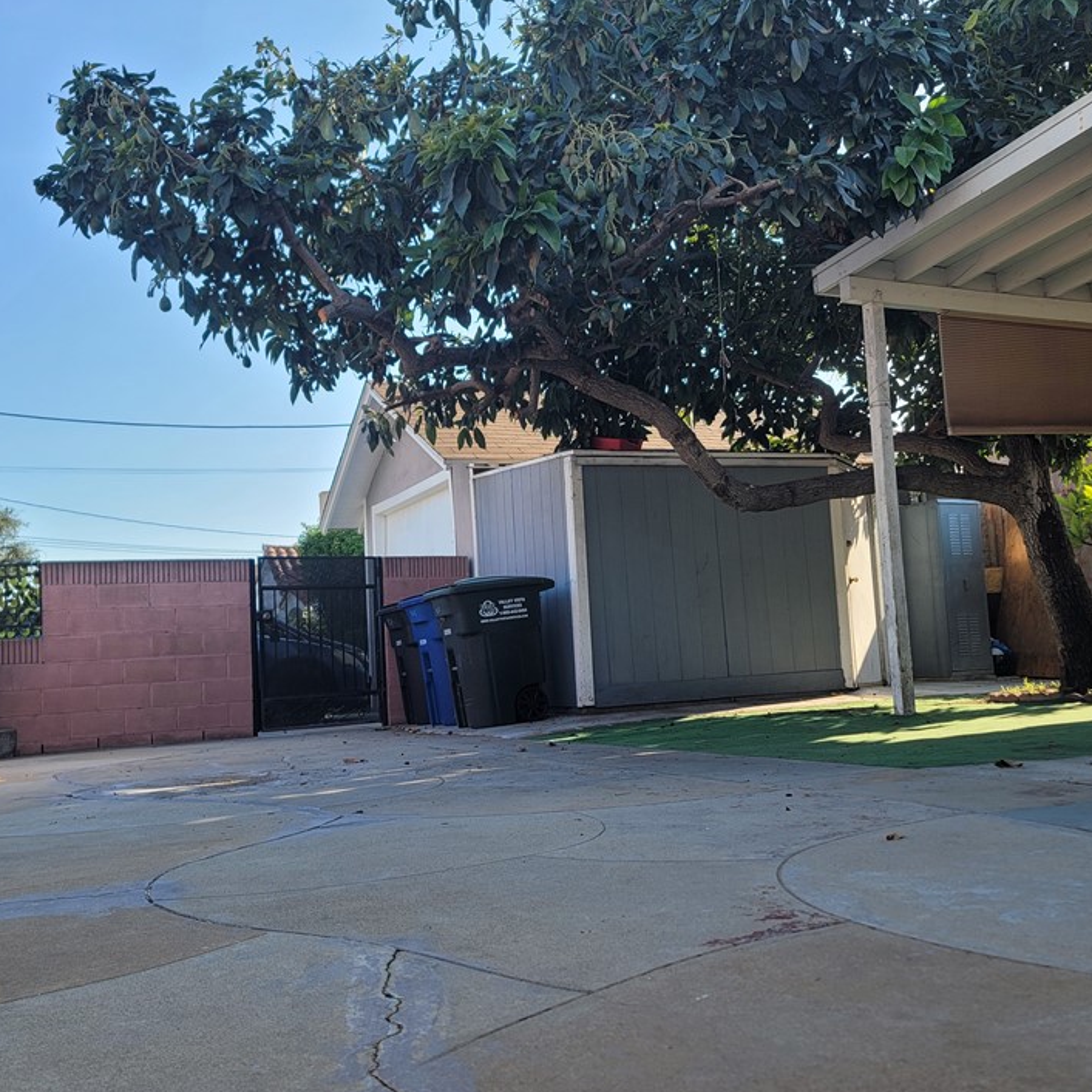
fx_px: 1142
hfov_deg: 51.1
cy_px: 559
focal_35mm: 32
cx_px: 554
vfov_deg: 51.1
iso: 20
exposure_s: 1/353
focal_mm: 7
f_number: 1.8
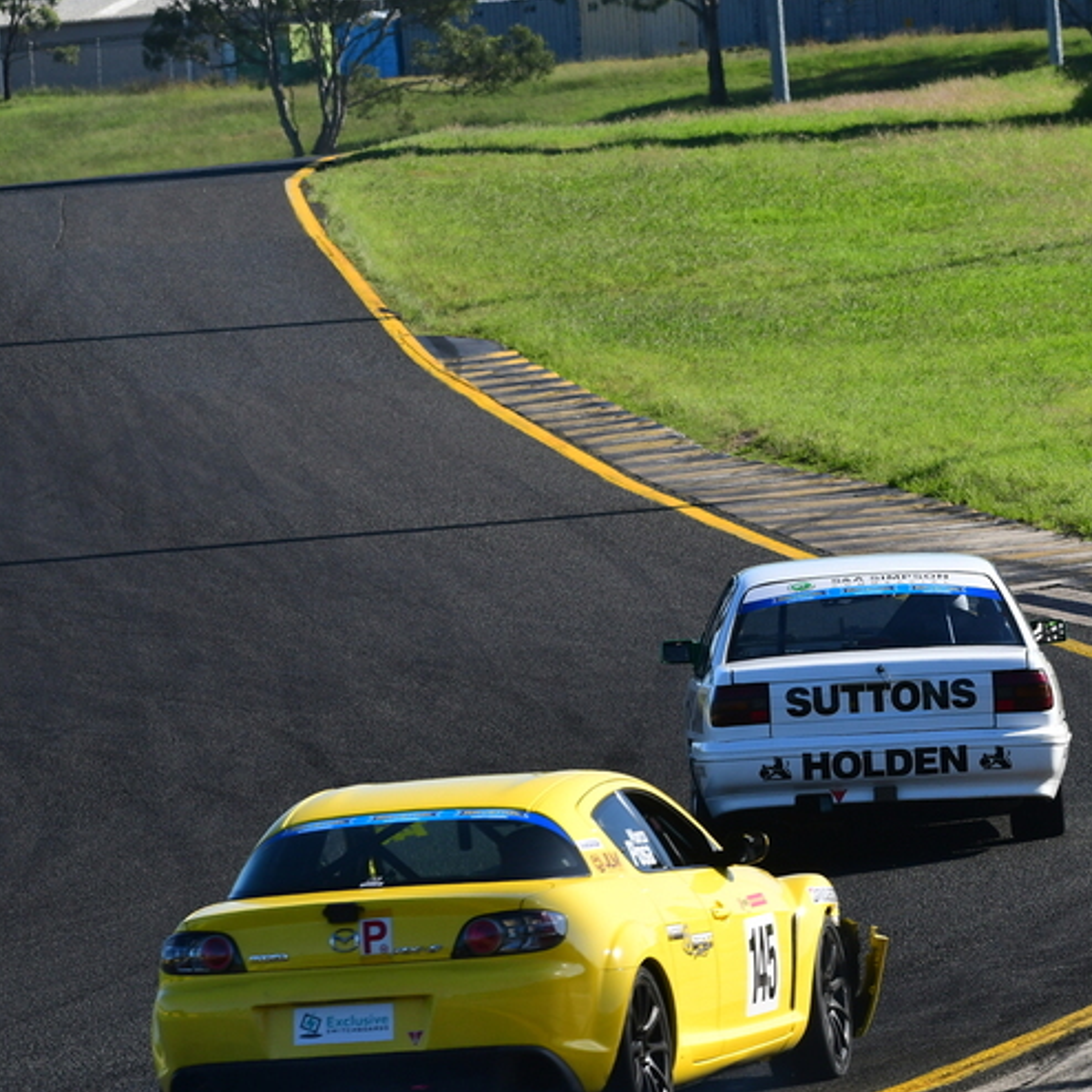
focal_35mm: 433
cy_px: 529
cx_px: 769
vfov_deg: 4.0
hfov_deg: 4.0
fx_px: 15454
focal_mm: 210
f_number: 11
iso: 500
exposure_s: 1/640
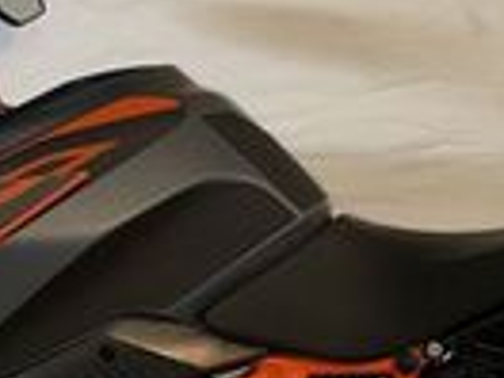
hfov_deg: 17.0
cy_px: 336
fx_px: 1689
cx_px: 298
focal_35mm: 116
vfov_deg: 12.7
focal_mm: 6.86
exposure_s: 1/39
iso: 50
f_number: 1.78
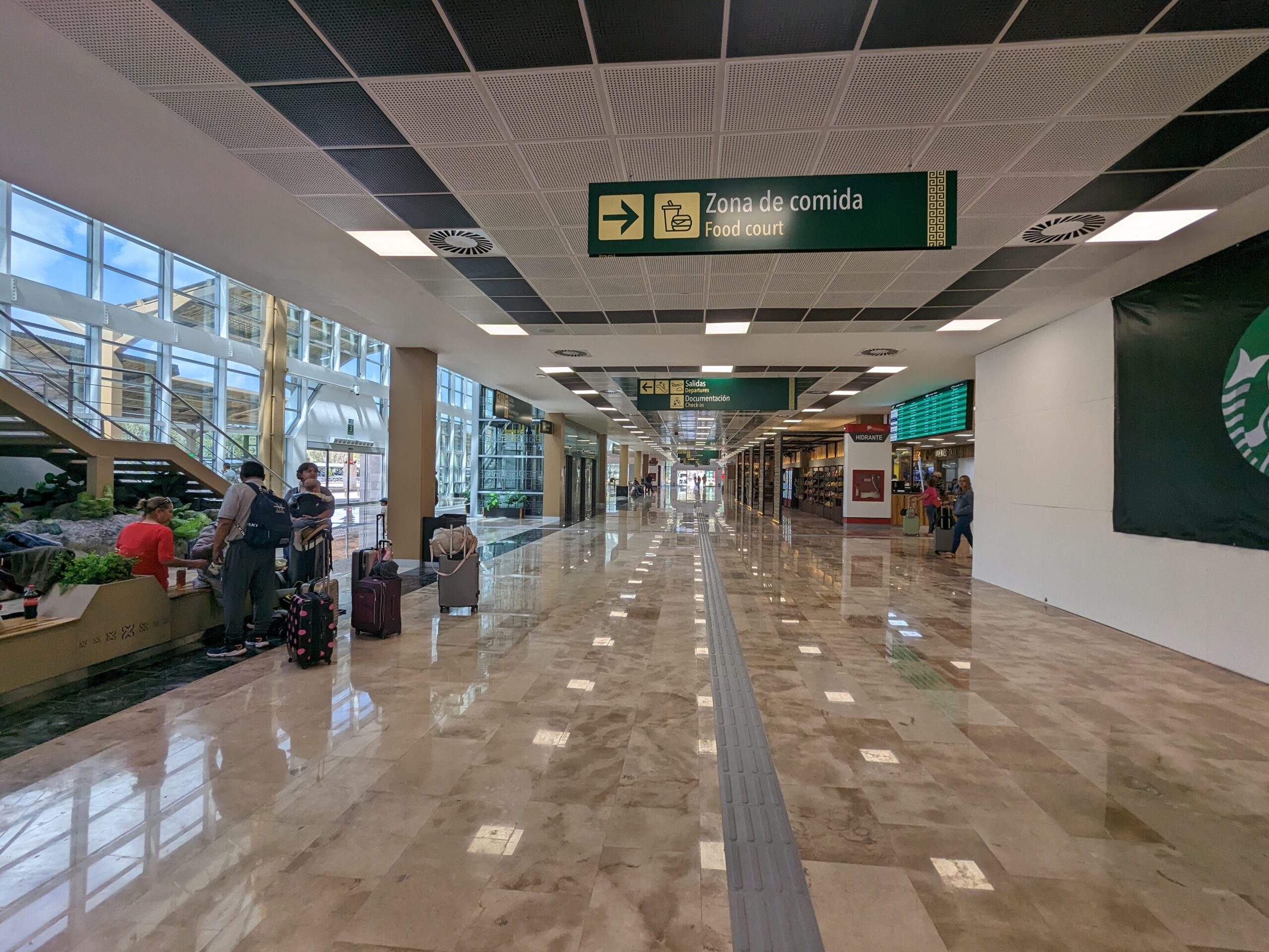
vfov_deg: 78.1
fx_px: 587
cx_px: 634
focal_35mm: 16
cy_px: 476
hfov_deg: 94.5
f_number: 2.2
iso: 47
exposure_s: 1/212
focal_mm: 2.35
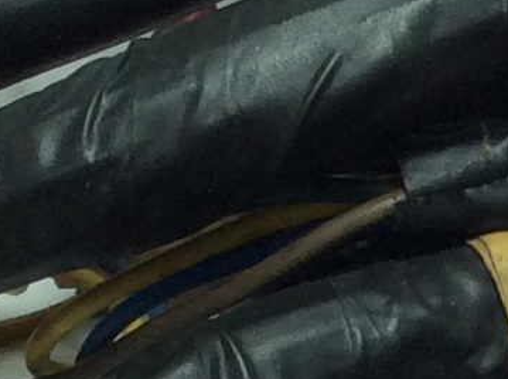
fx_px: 3384
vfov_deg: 6.4
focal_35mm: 231
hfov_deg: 8.5
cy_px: 499
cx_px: 650
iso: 32
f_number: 2.4
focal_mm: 3.3
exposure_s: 1/252
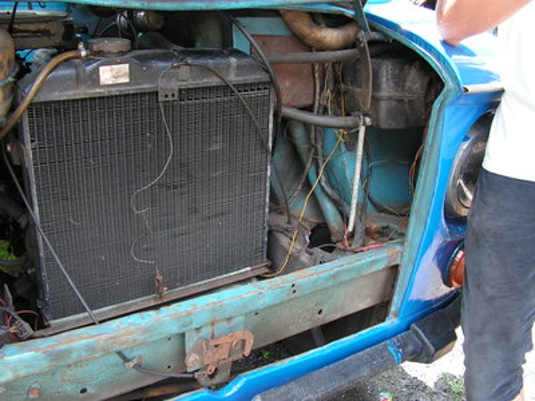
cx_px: 268
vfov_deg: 39.7
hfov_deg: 51.4
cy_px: 200
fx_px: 556
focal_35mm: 36
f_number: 3.2
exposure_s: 1/50
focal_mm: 6
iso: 64
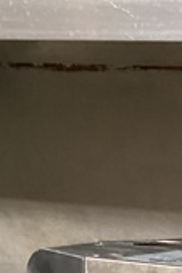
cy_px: 587
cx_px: 303
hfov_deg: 8.6
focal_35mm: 155
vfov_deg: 11.6
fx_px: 1173
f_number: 2.4
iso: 320
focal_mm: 3.3
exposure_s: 1/60
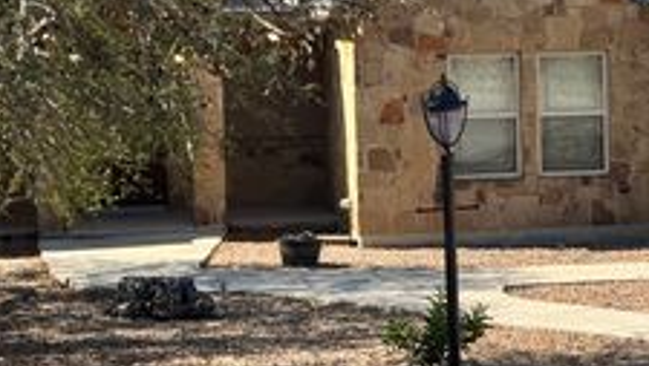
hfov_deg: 18.4
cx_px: 456
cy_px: 163
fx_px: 1998
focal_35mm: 116
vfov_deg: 10.5
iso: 64
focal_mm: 6.76
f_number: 1.78
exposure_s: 1/3817
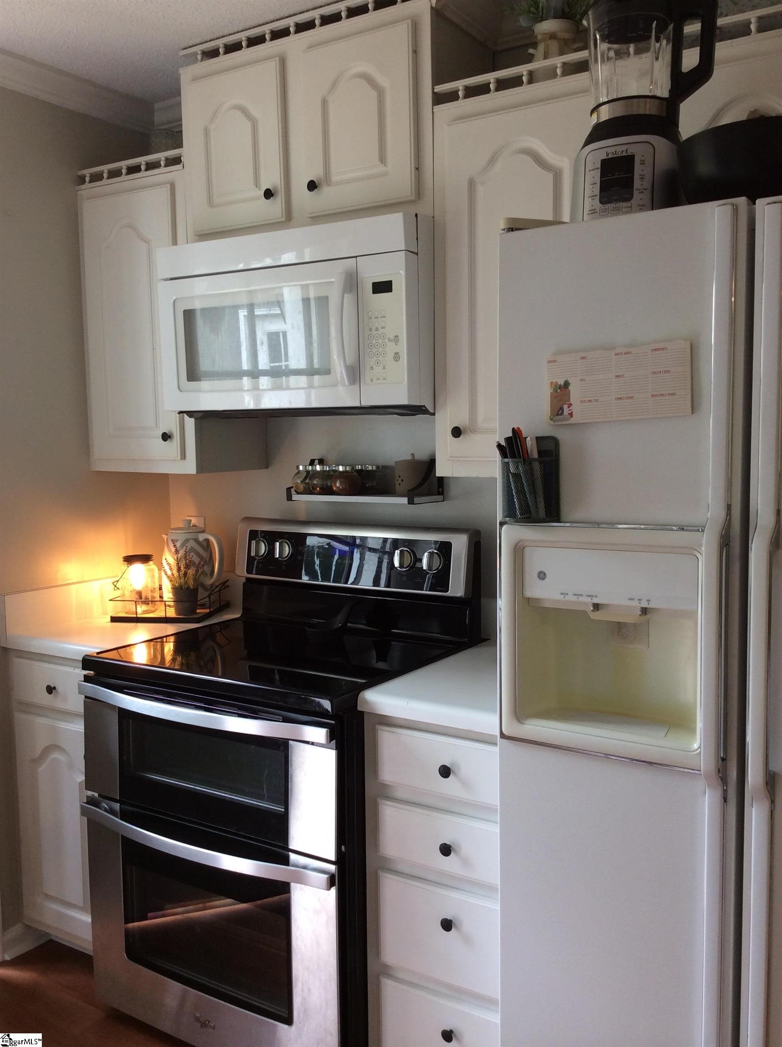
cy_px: 524
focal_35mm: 33
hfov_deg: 42.8
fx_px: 997
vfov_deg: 55.4
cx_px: 391
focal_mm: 3.3
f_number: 2.4
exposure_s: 1/24
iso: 40
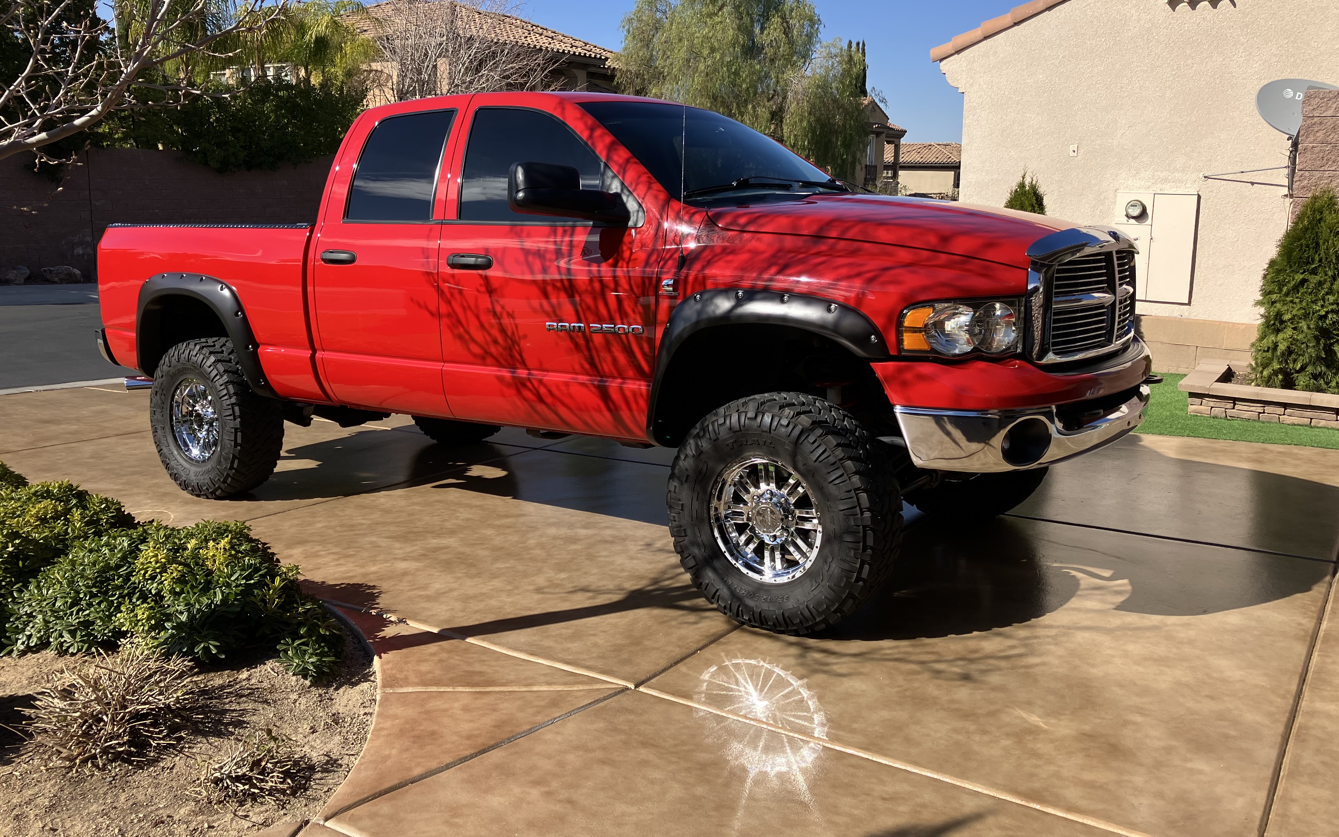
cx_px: 671
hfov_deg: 62.9
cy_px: 361
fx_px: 1095
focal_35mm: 30
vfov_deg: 41.7
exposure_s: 1/1517
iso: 32
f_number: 1.8
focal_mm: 3.99
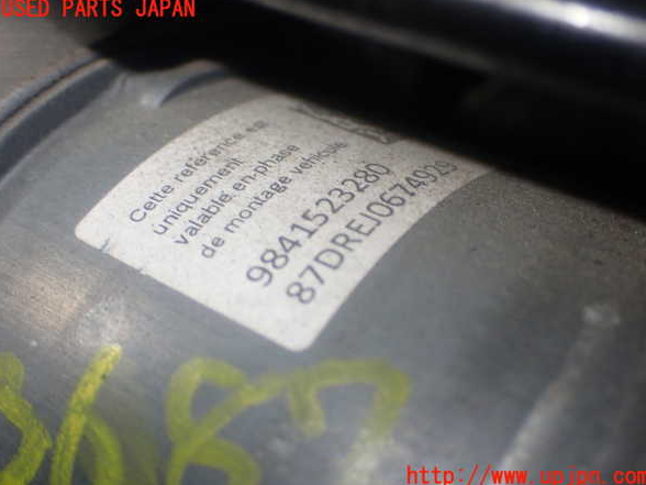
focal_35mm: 48
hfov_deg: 39.7
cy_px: 243
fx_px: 896
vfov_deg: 30.3
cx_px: 325
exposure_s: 1/100
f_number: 3.1
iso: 160
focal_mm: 8.4
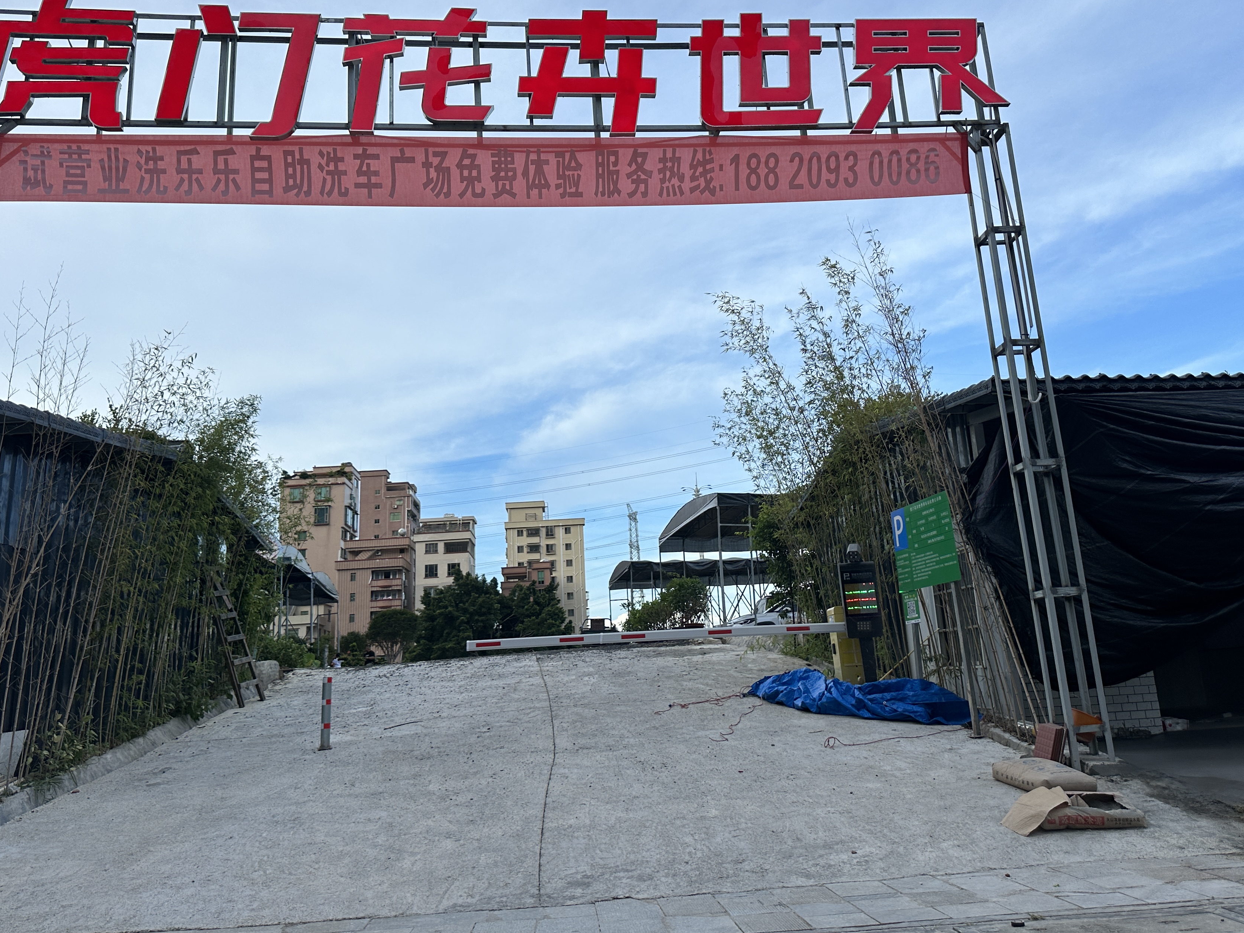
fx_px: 1042
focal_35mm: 29
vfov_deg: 48.0
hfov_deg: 61.7
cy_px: 382
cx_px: 637
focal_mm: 6.86
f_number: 1.78
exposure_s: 1/2809
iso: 80
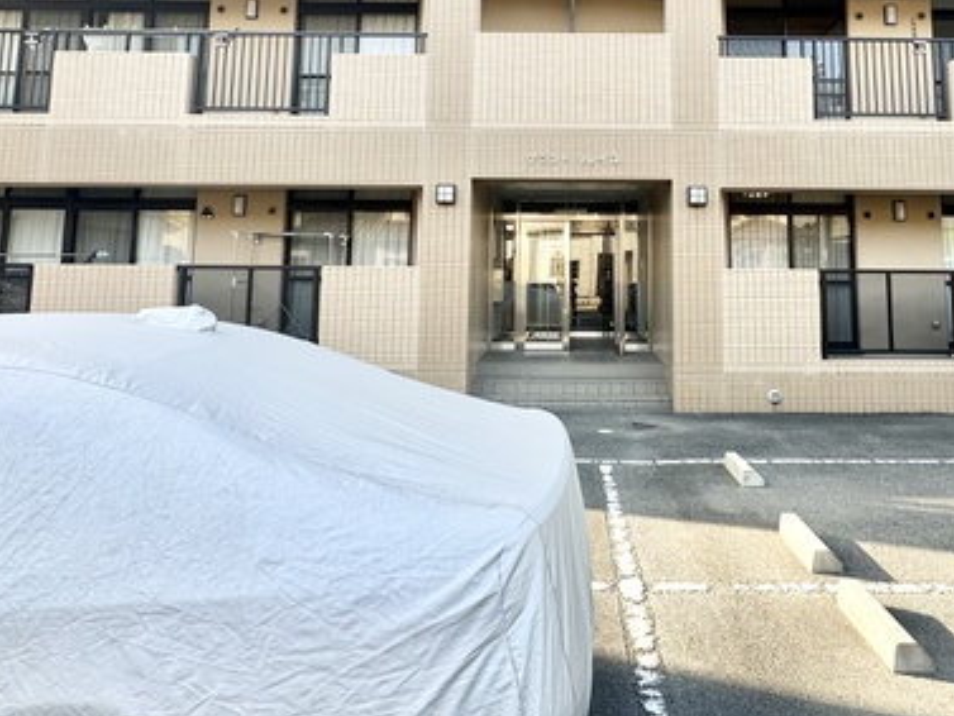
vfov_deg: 51.3
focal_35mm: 26
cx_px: 577
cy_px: 196
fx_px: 717
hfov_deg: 66.6
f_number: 2.2
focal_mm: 2.22
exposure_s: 1/242
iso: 40
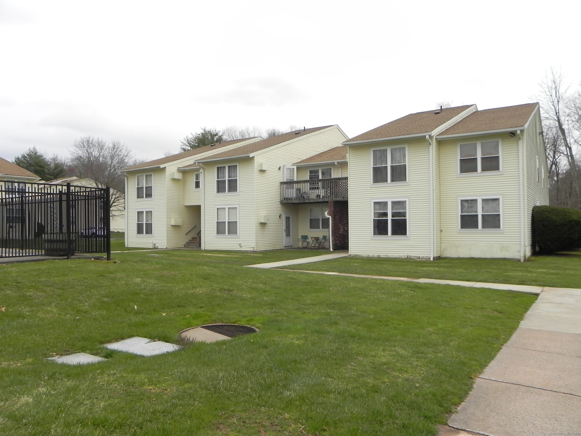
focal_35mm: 26
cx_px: 290
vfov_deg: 53.1
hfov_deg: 67.3
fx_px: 436
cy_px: 218
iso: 160
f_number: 5
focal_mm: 4.6
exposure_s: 1/145
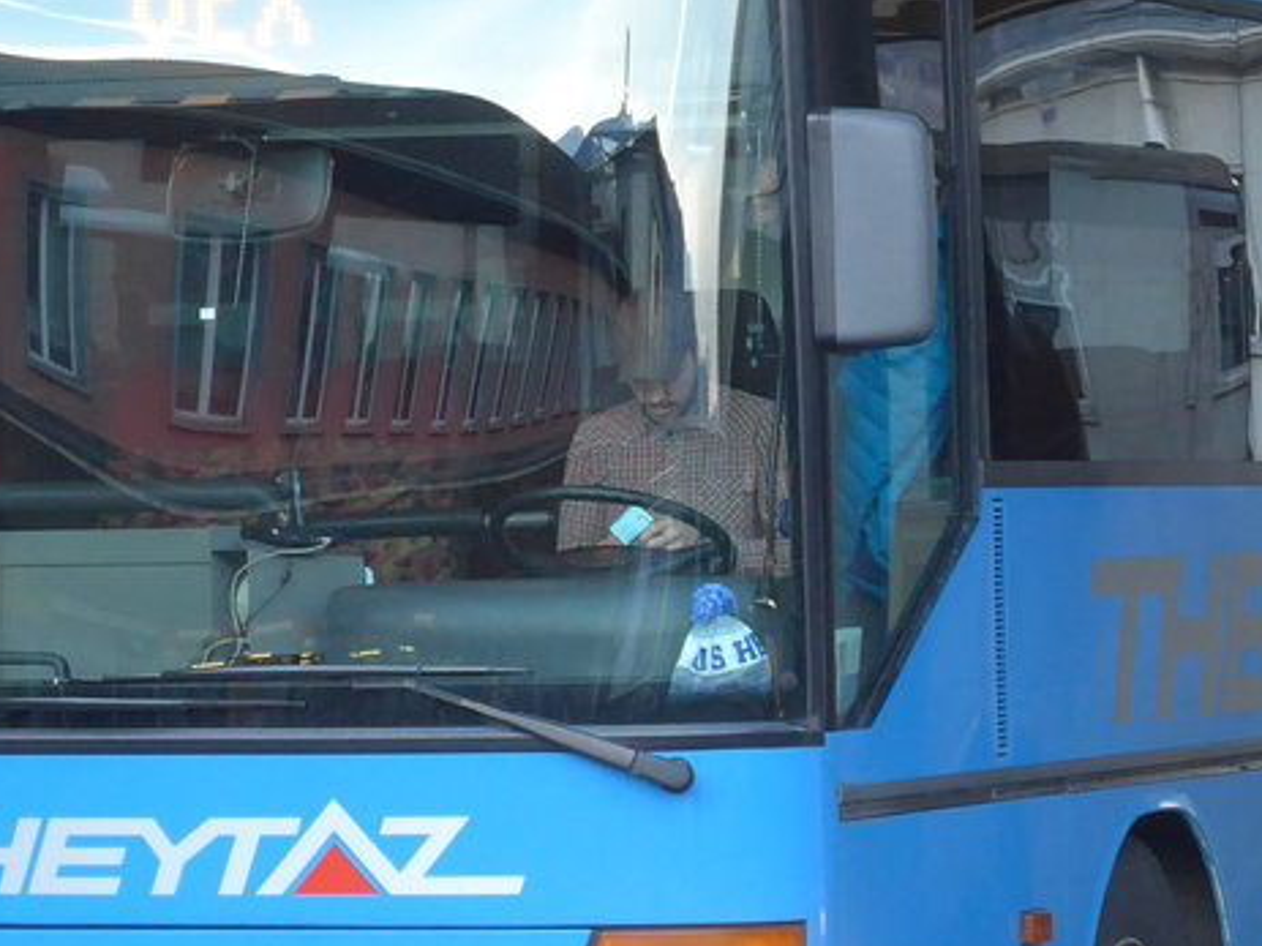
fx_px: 8128
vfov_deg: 6.7
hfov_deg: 8.9
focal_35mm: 223
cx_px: 502
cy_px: 417
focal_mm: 17
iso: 400
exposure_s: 1/60
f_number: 4.5
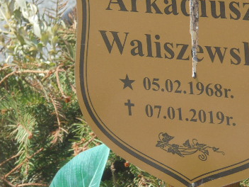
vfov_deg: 5.2
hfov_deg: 7.0
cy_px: 45
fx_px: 2043
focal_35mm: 284
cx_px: 142
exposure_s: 1/200
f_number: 6.5
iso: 100
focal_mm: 27.6
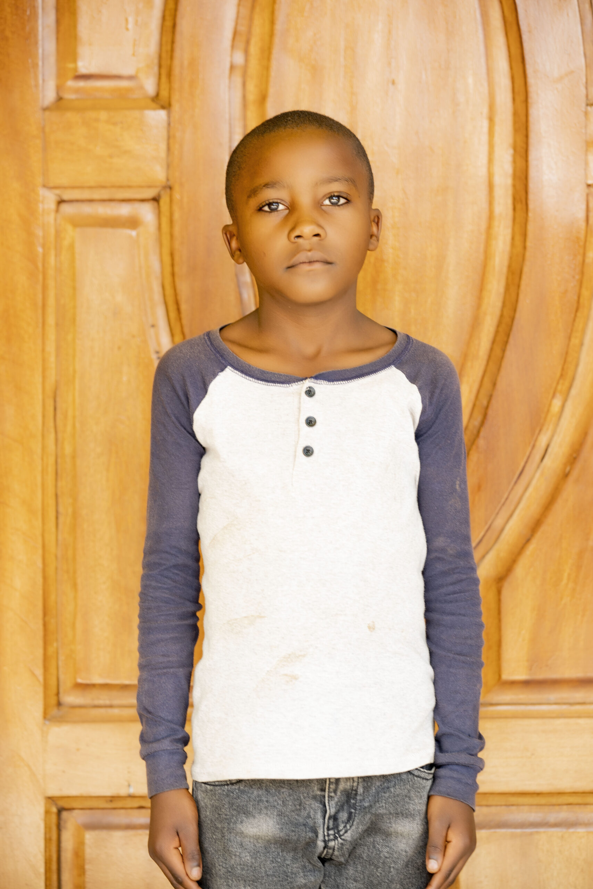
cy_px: 444
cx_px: 296
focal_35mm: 105
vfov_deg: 19.5
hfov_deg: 13.0
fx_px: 2594
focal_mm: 105
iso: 160
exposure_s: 1/60
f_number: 3.5
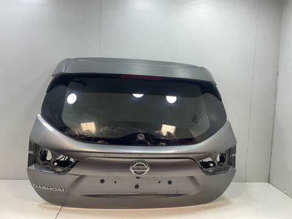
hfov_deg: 67.3
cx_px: 146
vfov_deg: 53.1
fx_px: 219
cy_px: 110
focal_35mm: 26
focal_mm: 4.2
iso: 160
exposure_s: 1/50
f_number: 1.6
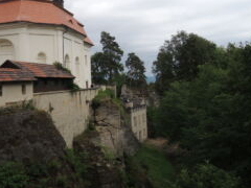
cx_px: 78
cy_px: 60
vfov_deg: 40.1
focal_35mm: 35
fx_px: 254
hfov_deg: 51.4
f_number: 2.8
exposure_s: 1/1600
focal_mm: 4.3
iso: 100
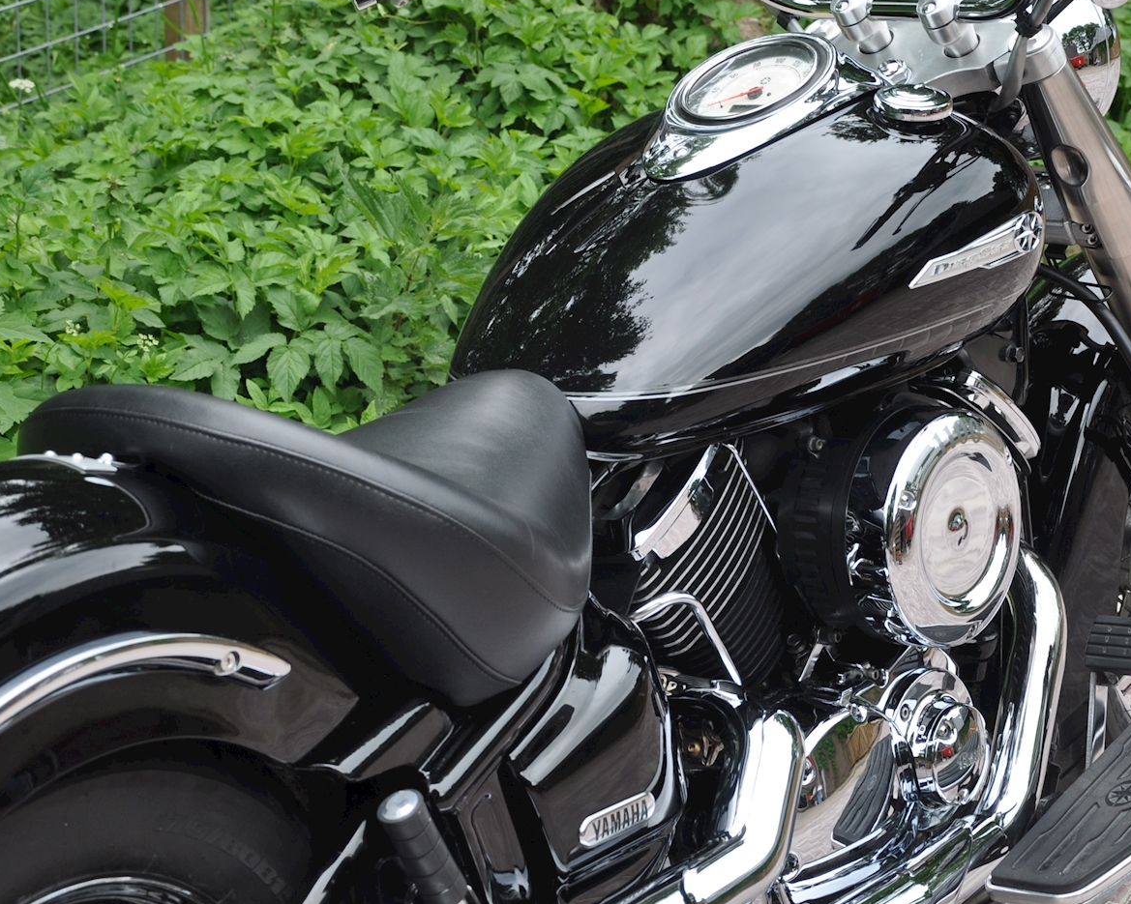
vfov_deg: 15.8
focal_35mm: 97
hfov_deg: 19.8
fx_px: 3247
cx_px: 570
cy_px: 316
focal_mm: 42
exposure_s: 1/200
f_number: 7.1
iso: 200
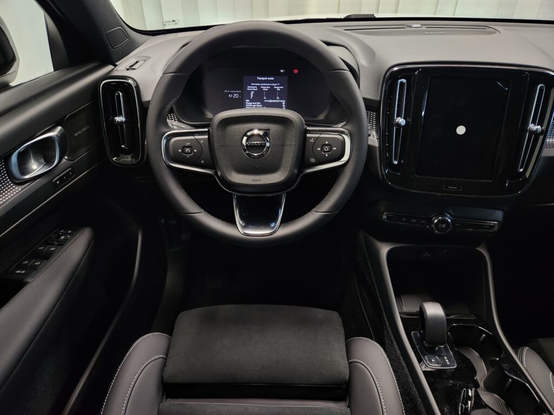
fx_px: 368
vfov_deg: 58.9
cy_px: 208
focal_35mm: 23
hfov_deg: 73.9
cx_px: 277
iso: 320
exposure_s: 1/52.5
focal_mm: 5.4
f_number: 1.8
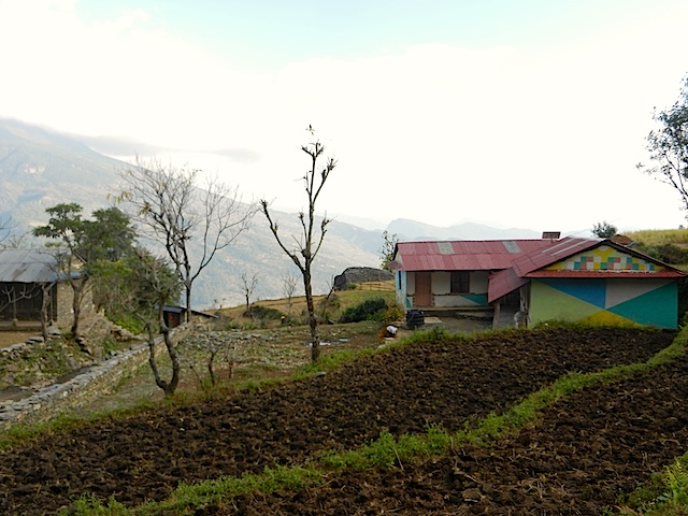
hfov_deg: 55.4
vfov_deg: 42.9
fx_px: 656
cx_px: 344
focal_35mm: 33
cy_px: 258
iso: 160
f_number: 3.8
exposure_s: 1/400
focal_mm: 5.9
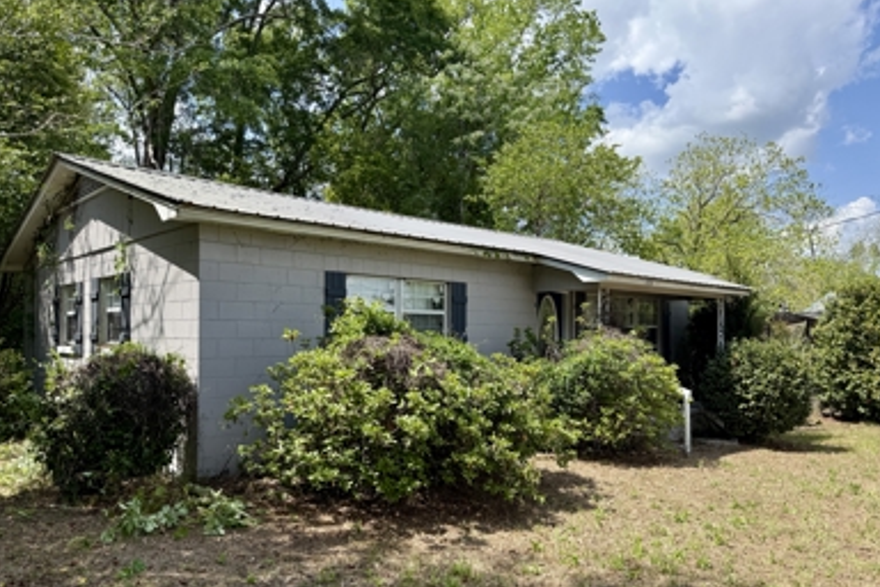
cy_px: 321
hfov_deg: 69.4
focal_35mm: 26
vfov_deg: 49.5
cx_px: 431
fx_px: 636
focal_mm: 6.76
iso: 100
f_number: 1.78
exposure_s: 1/3021
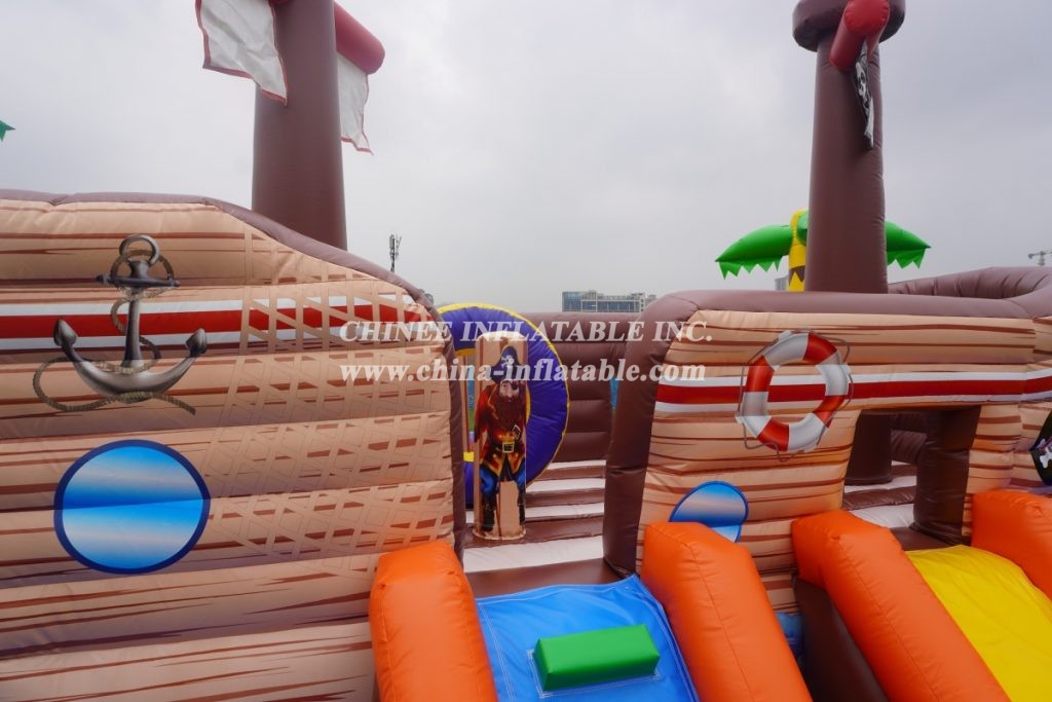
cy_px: 351
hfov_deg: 73.7
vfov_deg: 53.1
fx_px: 701
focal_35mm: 24
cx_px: 526
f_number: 10
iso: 100
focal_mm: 16
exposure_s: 1/200
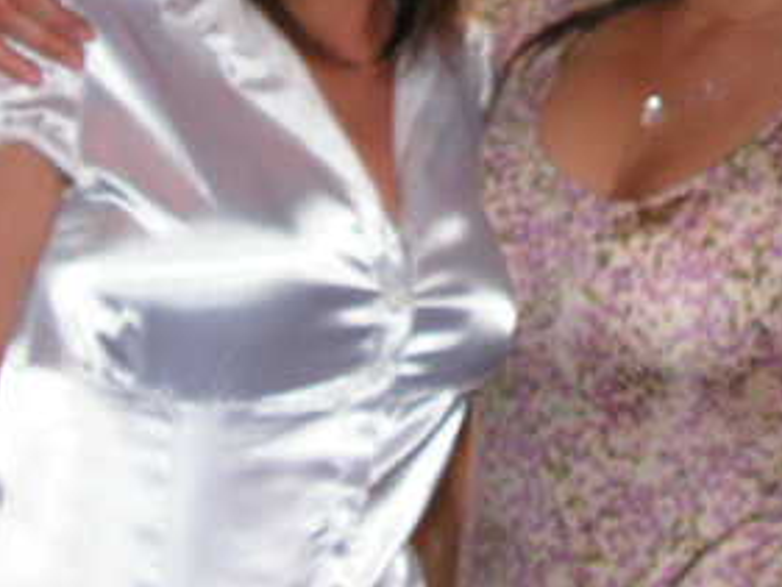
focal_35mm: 82
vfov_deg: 17.4
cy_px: -56
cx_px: 529
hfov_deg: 23.7
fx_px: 1853
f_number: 3.2
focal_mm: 6
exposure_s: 1/40
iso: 200
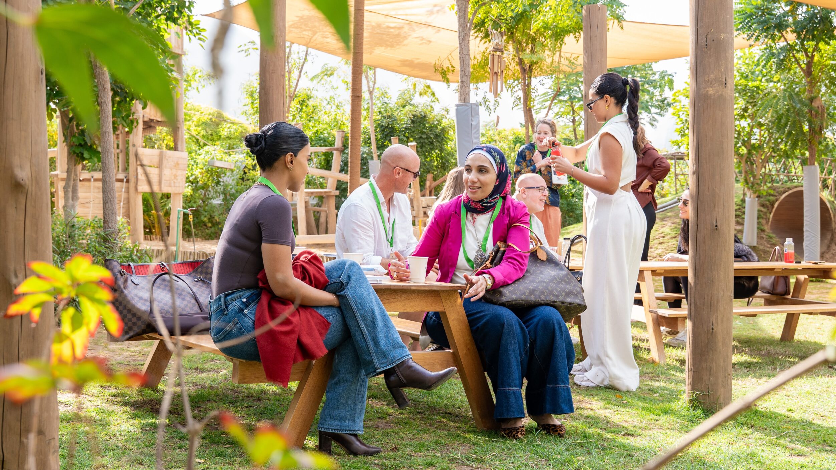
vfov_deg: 26.0
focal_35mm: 46
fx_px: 1020
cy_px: 215
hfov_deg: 44.6
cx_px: 422
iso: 200
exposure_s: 1/200
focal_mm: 29.1
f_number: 4.5
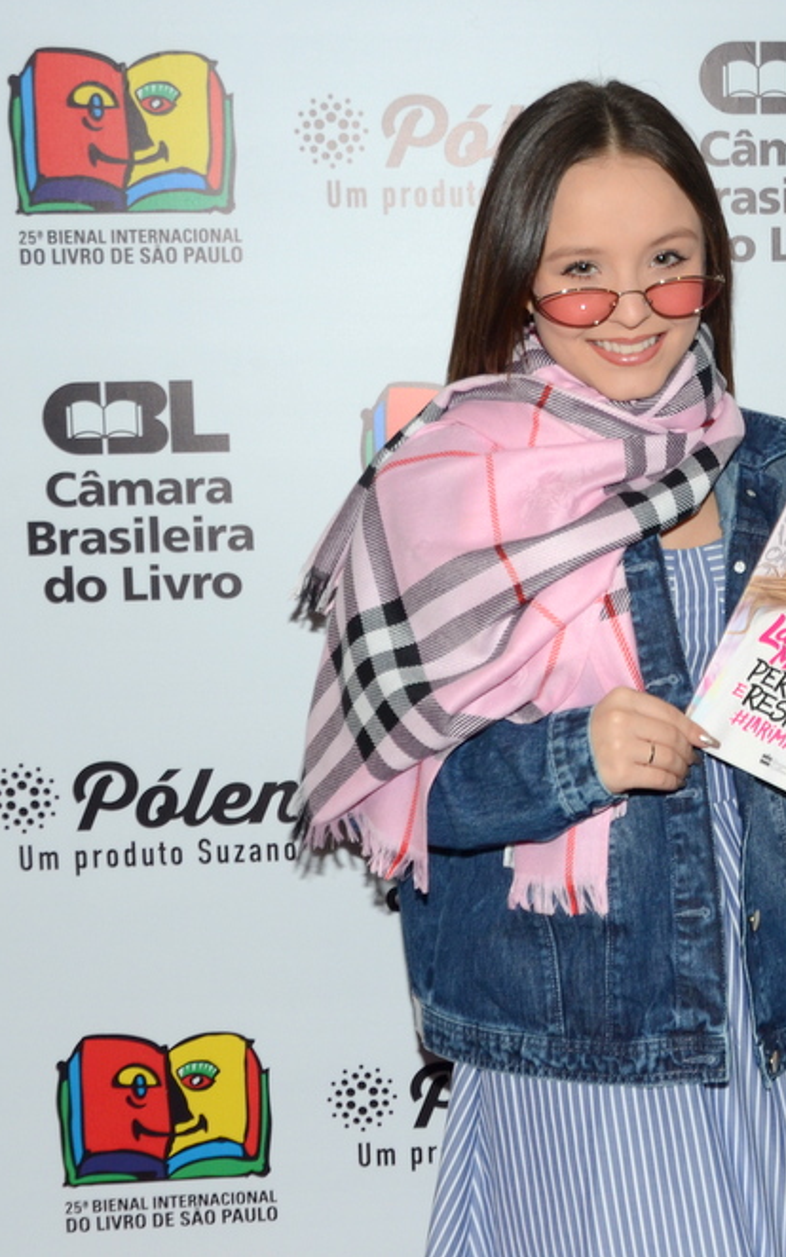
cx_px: 625
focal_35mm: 58
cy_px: 625
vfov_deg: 35.2
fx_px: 1979
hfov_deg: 22.2
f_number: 6.3
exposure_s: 1/125
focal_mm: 25
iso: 400
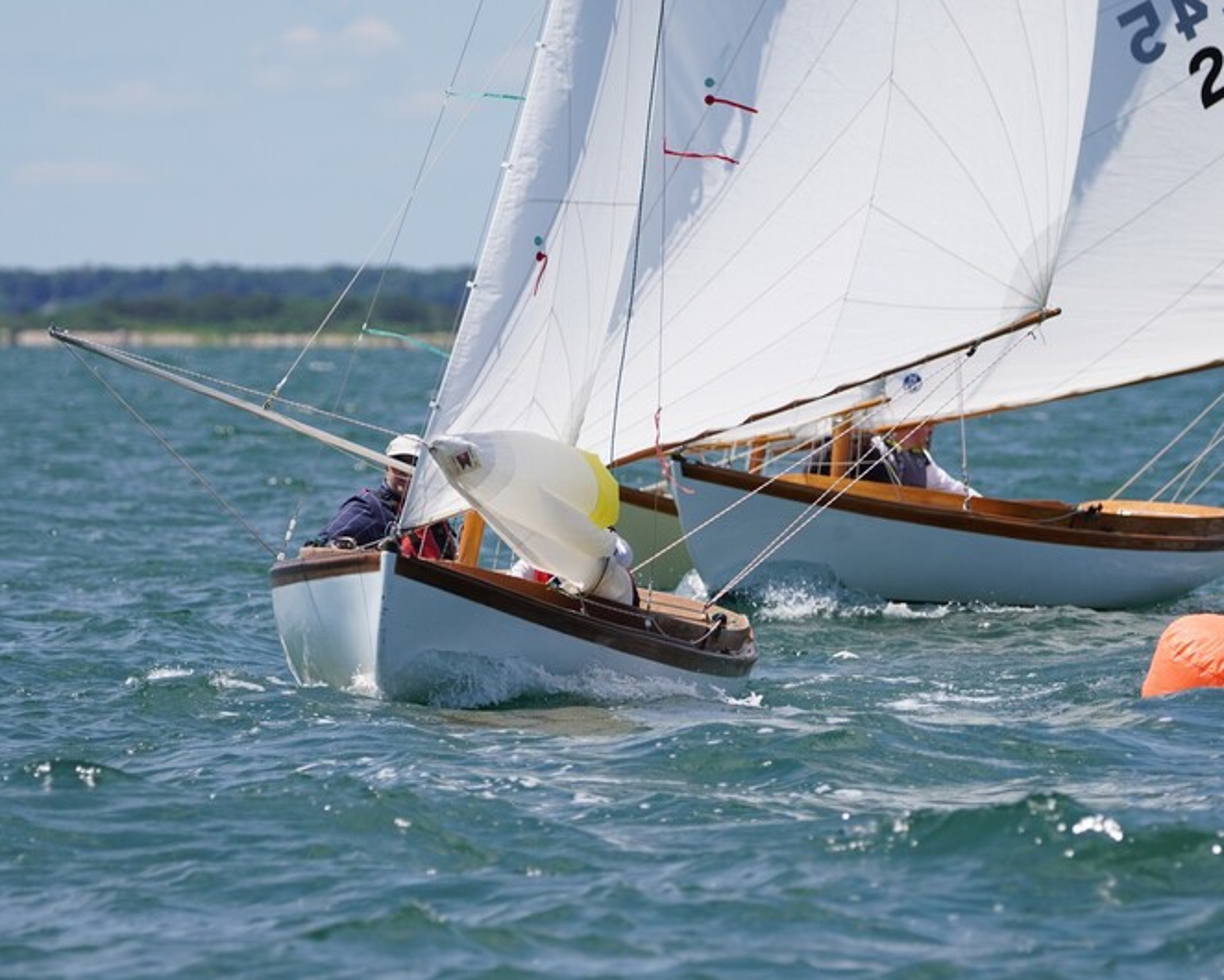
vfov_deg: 3.5
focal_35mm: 442
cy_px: 489
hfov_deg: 4.4
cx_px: 616
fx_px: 16016
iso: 250
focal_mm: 260
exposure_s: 1/1600
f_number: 5.6
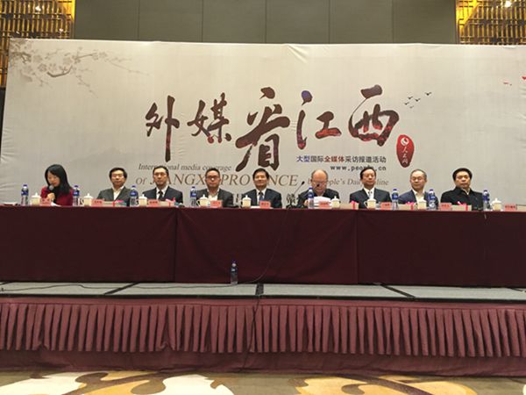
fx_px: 441
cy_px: 198
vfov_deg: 48.2
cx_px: 263
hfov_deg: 61.7
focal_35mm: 29
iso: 200
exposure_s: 1/33
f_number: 2.2
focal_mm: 4.15
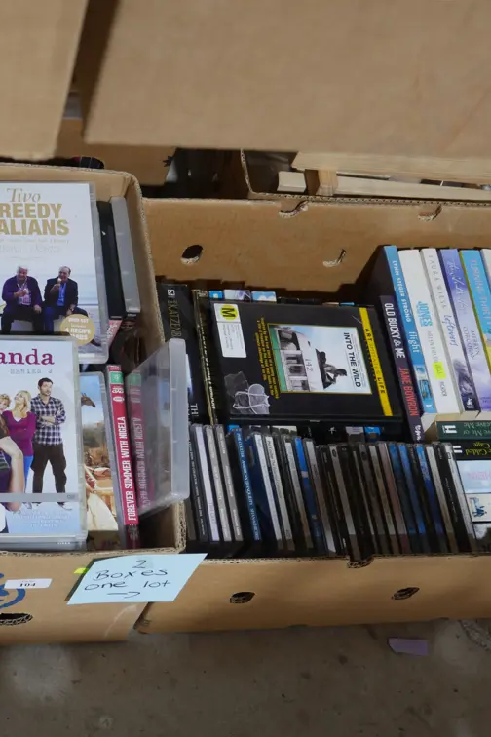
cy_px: 374
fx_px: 1268
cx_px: 101
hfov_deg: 21.6
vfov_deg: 32.4
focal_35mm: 62
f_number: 4.7
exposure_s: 1/60
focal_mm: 22
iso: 800
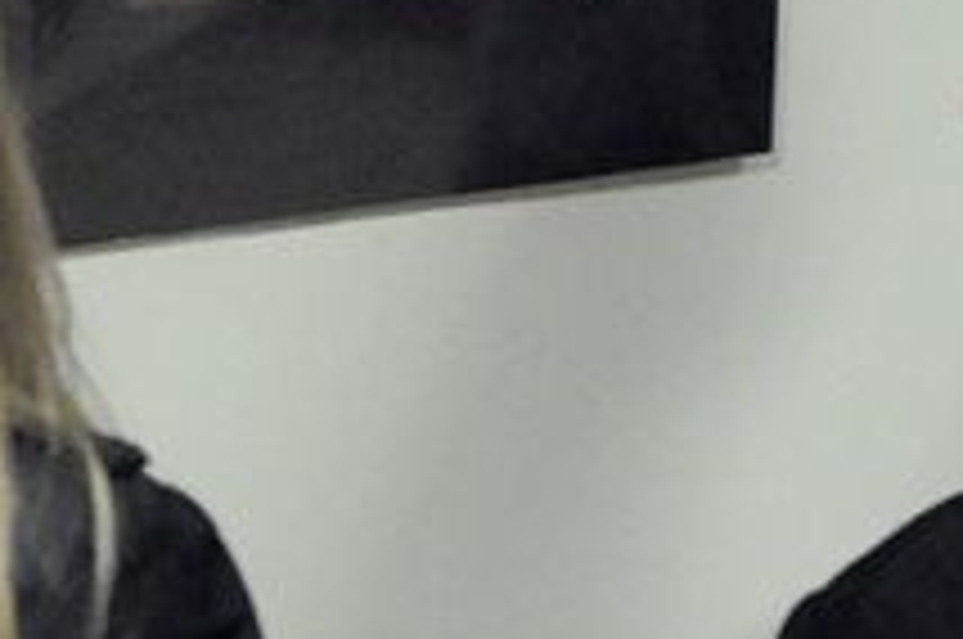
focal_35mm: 125
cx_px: 796
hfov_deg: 16.3
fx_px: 3338
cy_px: 88
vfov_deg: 10.9
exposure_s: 1/125
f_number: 5.6
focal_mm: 21
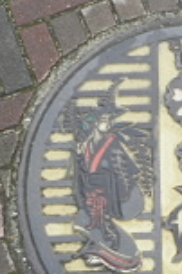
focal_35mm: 74
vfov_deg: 27.4
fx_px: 562
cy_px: 153
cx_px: 195
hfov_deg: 17.8
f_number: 3.2
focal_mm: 4.9
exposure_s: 1/160
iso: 64
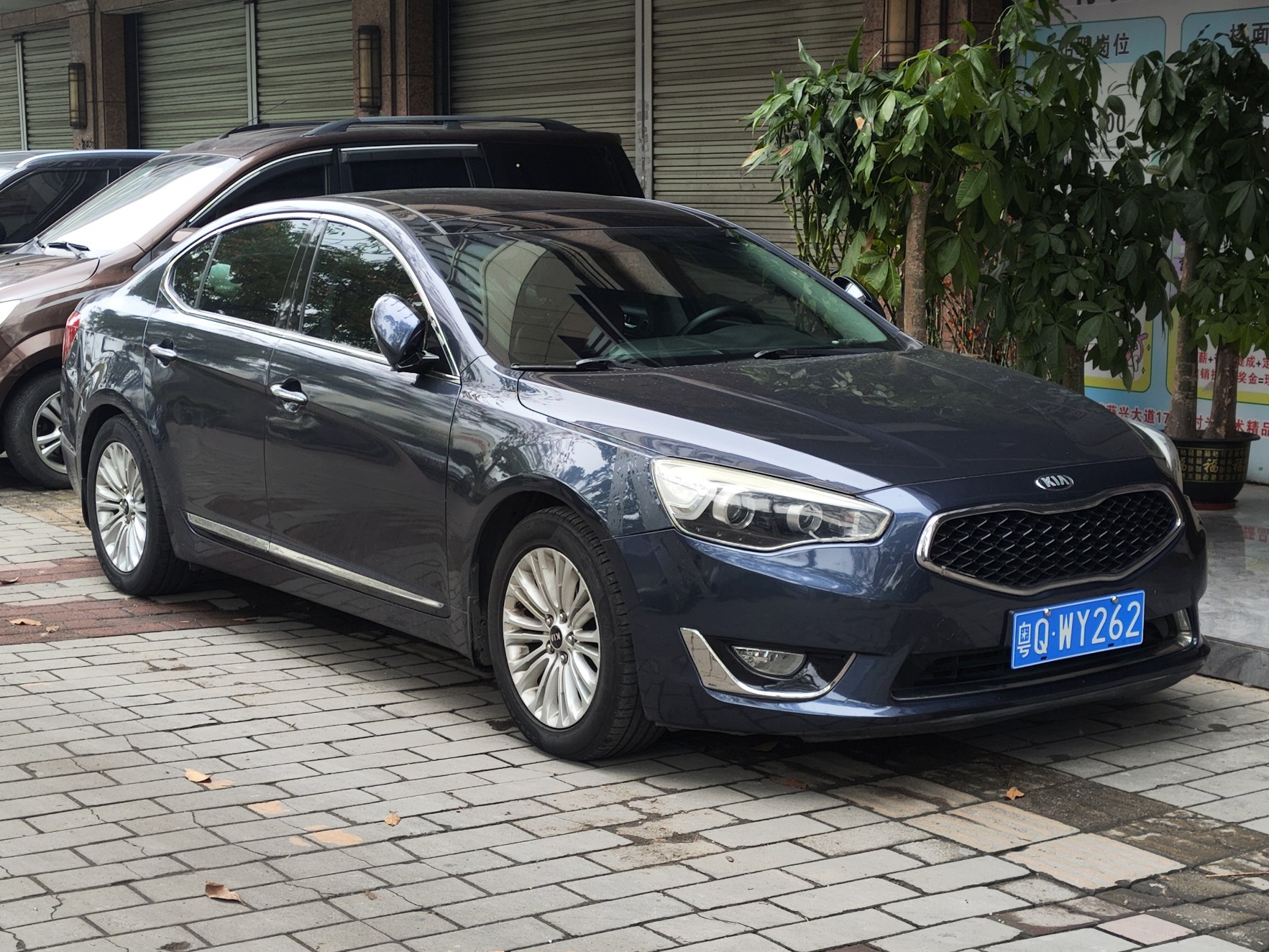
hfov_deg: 71.6
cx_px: 634
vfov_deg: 56.8
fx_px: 880
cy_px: 476
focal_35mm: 24
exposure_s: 1/100
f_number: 1.8
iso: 50
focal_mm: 4.68
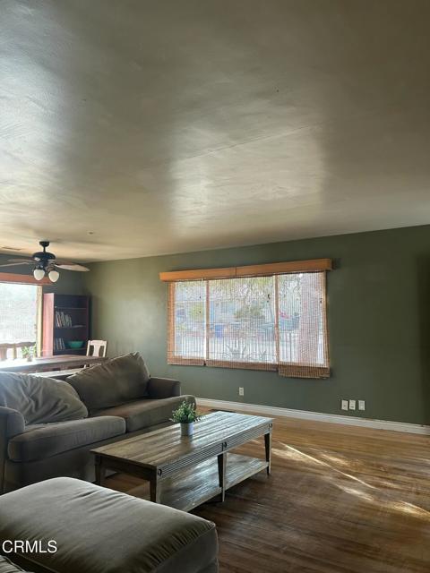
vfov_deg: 67.3
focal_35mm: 26
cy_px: 286
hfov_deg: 53.1
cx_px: 215
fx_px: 431
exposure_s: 1/61
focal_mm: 5.7
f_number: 1.5
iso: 125
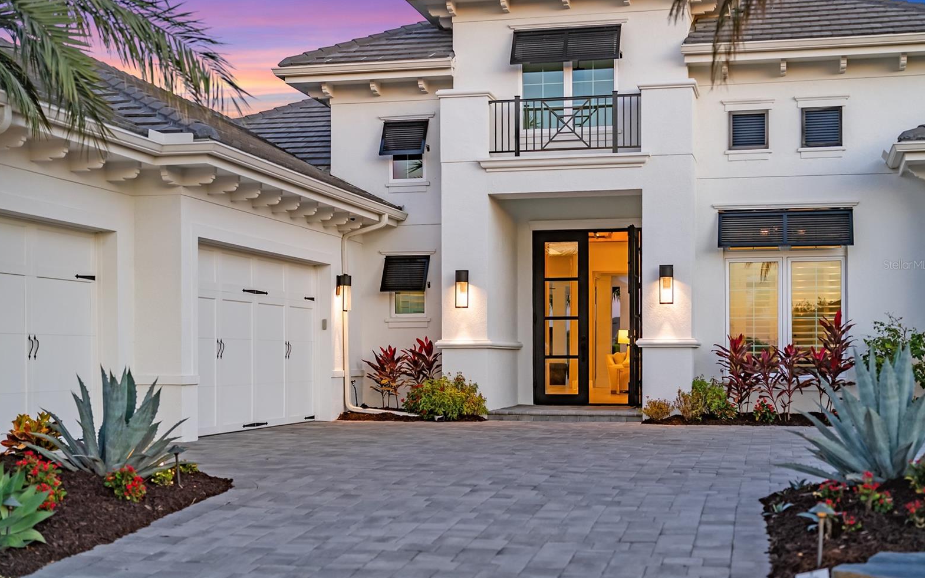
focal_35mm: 52
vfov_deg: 24.9
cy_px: 264
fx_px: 1311
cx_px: 464
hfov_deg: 38.9
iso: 160
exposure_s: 1/1250
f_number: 2
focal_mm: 50
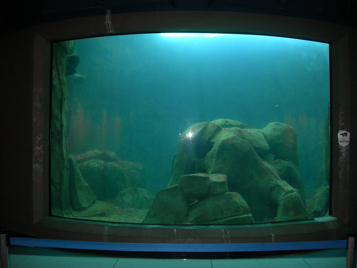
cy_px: 134
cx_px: 178
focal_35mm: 38
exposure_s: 1/30.6
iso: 100
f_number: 2.8
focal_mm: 7.8
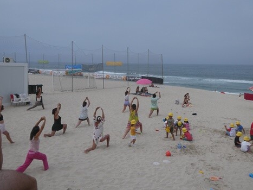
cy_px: 94
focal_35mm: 36
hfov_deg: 51.4
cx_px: 128
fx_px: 263
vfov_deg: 39.6
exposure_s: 1/2000
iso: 80
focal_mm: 6.3
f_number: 3.7
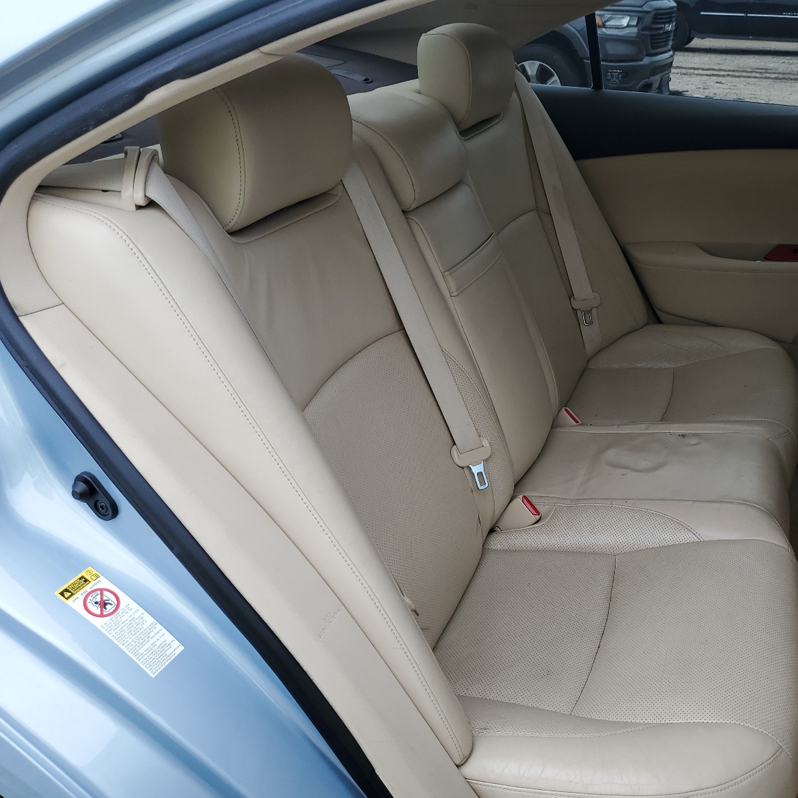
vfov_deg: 52.5
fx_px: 809
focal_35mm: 31
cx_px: 519
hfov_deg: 51.7
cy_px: 396
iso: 50
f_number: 1.5
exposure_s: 1/189
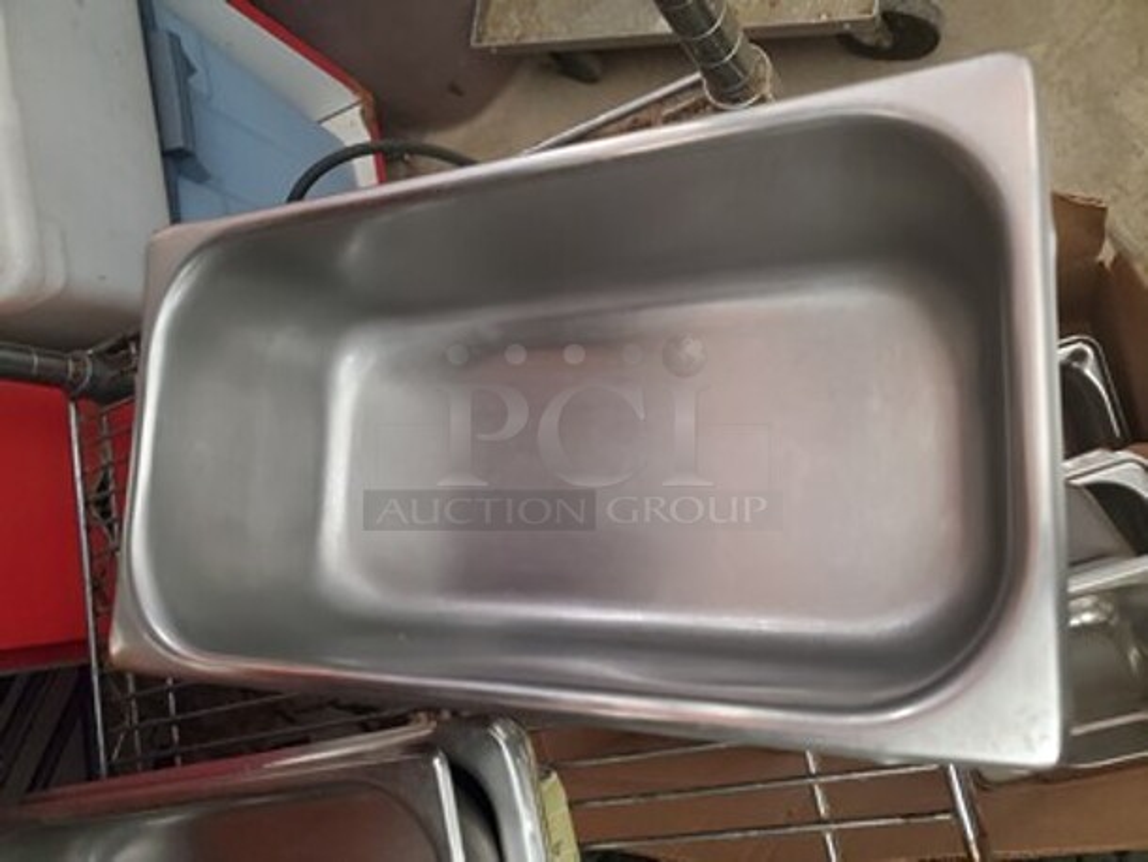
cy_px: 431
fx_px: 863
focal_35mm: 26
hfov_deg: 67.3
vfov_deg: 53.1
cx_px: 574
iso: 800
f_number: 1.5
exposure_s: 1/33
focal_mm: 4.3
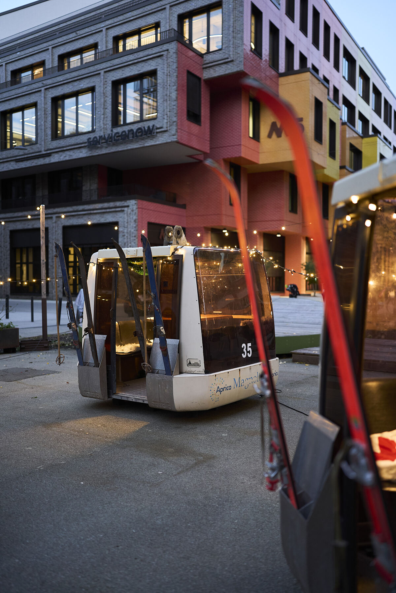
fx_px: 577
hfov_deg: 37.9
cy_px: 296
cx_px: 198
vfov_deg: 54.4
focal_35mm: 35
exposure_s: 1/160
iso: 1000
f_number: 1.4
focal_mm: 35
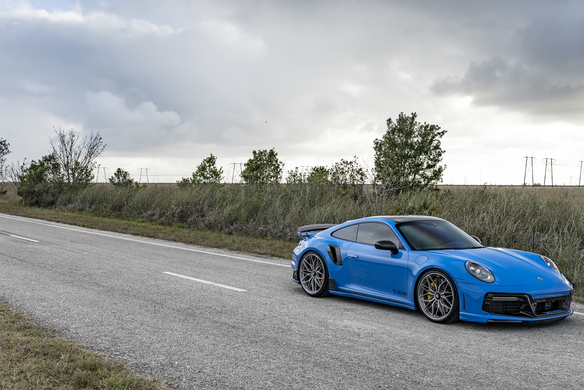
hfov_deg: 51.8
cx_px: 266
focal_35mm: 37
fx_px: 600
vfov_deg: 35.9
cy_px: 219
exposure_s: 1/160
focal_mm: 28
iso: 125
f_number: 4.5
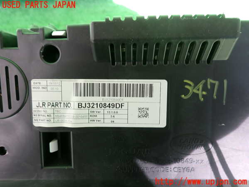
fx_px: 180
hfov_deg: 69.4
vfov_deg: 54.9
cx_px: 124
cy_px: 94
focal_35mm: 25
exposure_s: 1/60
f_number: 2
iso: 100
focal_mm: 4.5
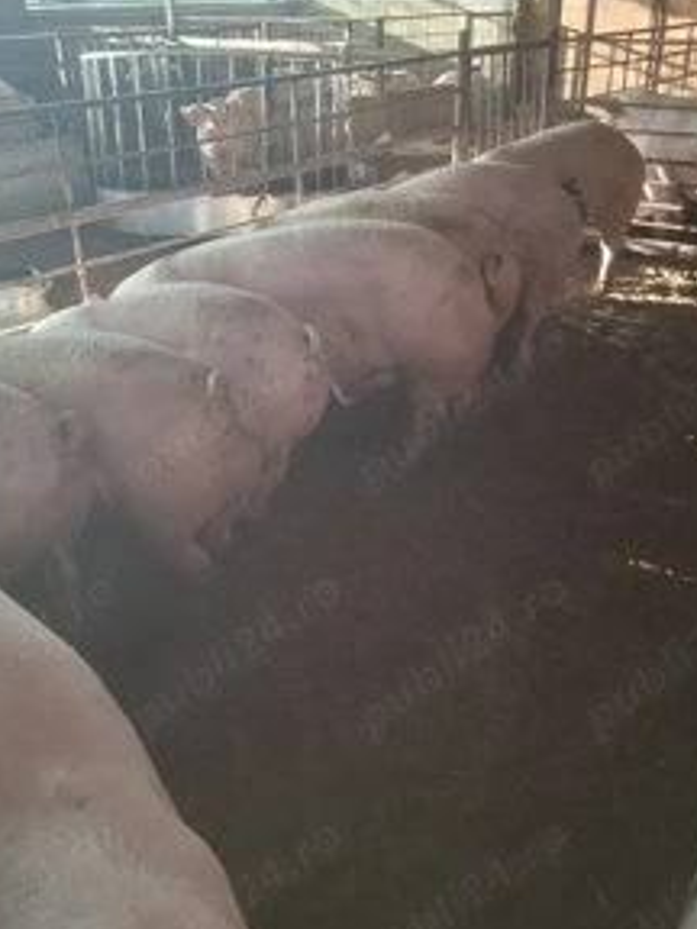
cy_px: 461
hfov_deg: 44.2
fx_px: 859
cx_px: 348
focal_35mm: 32
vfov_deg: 56.8
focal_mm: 5.54
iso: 250
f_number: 1.8
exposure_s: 1/100
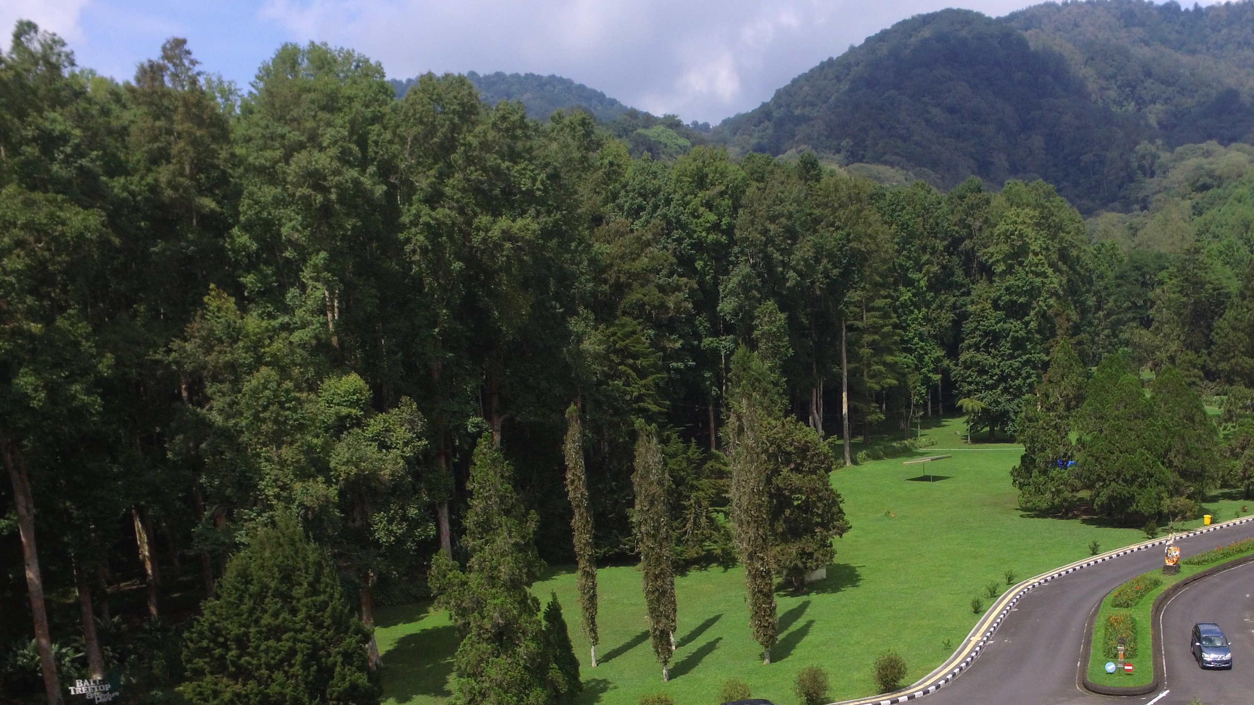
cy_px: 526
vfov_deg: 39.2
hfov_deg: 64.4
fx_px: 964
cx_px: 834
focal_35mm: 29
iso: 100
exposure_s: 1/1366
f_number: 2.8
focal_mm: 3.61
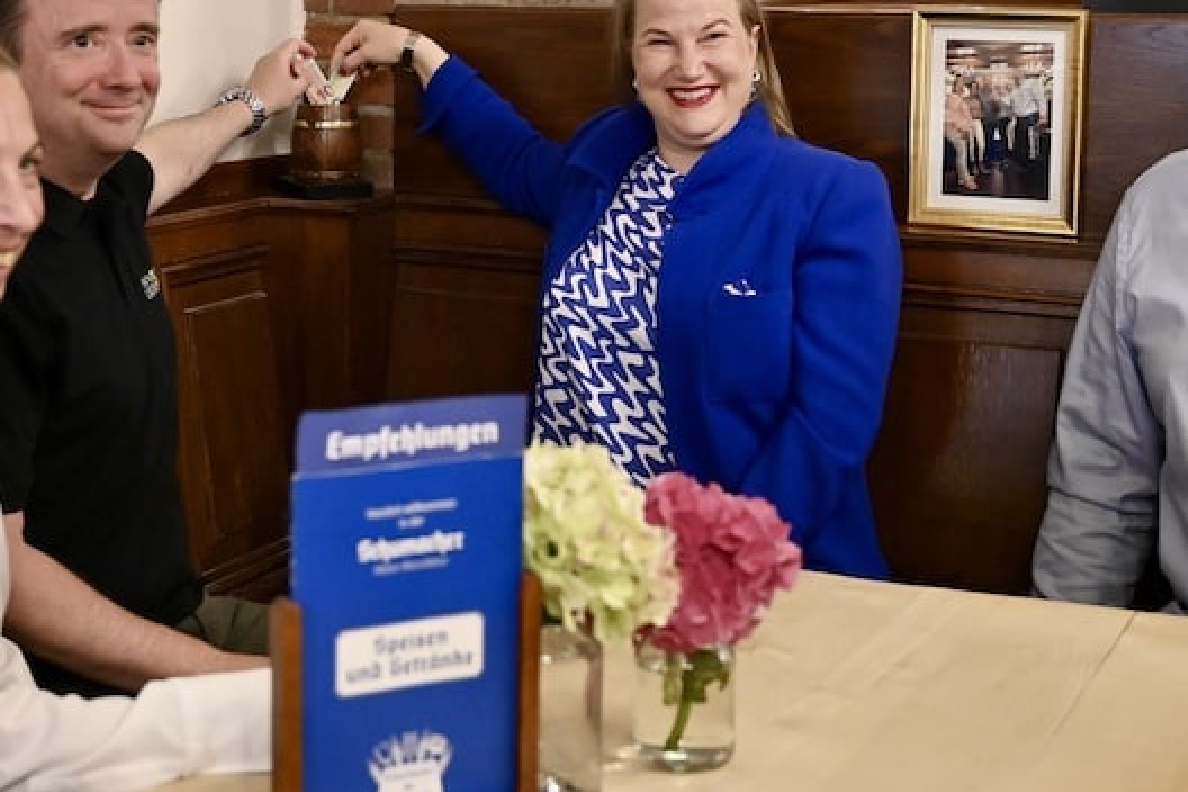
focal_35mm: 66
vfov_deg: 20.4
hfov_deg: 30.5
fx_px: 2178
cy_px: 150
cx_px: 504
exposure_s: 1/100
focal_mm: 34
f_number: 2.8
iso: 4000
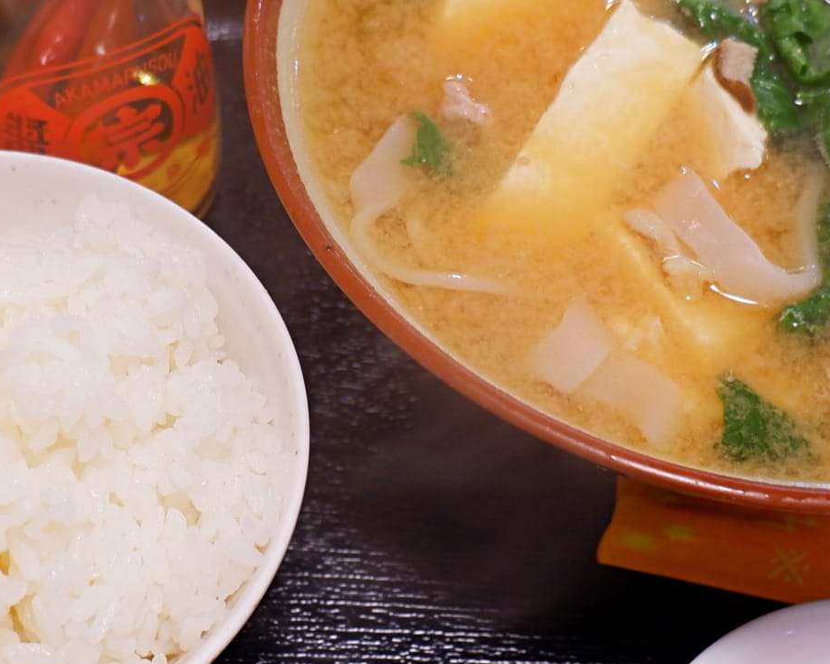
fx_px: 1499
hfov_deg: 30.9
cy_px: 415
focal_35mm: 61
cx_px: 363
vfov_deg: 24.9
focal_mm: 15
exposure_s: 1/34
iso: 640
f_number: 3.5
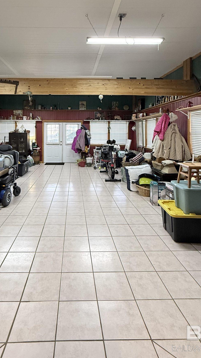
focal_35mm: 20
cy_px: 134
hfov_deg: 55.3
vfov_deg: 84.9
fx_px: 190
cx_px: 76
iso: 250
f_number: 2.2
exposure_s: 1/60
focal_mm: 2.22
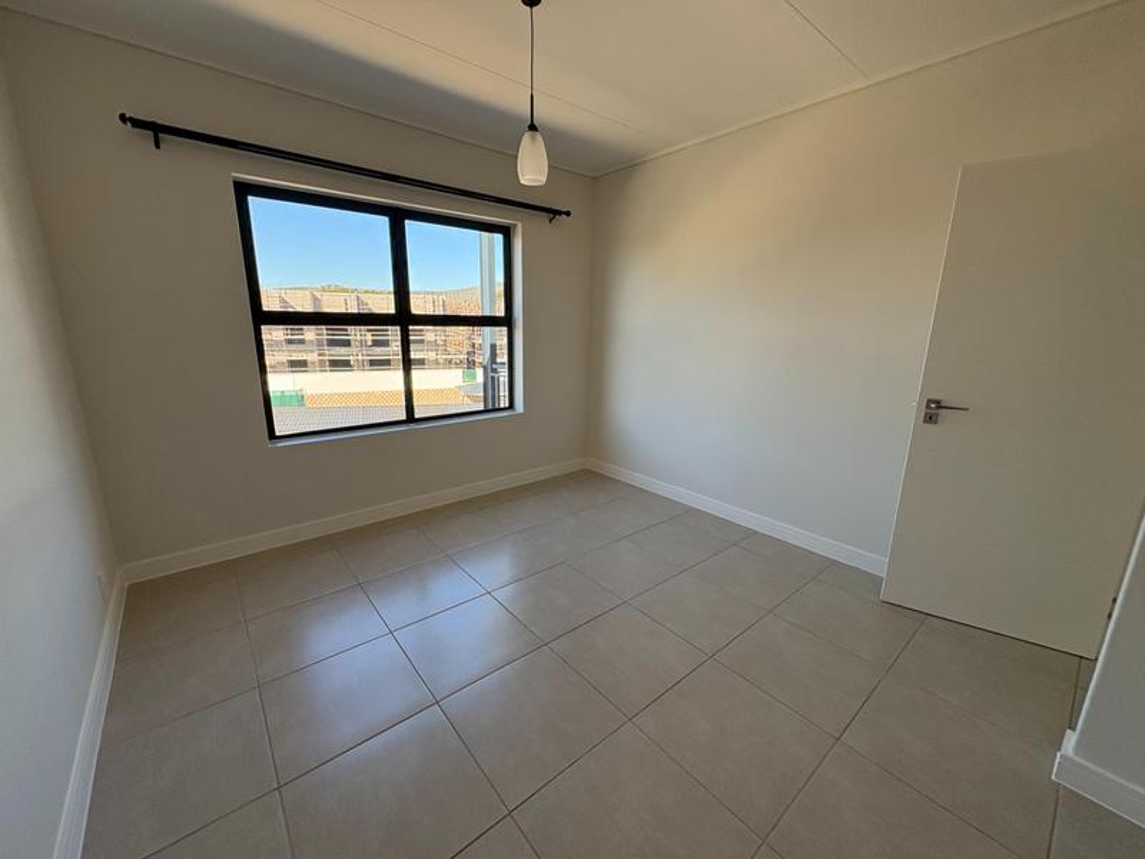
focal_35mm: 14
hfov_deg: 102.1
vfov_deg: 85.7
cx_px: 572
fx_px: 463
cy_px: 430
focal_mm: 2.22
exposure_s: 1/280
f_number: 2.2
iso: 64
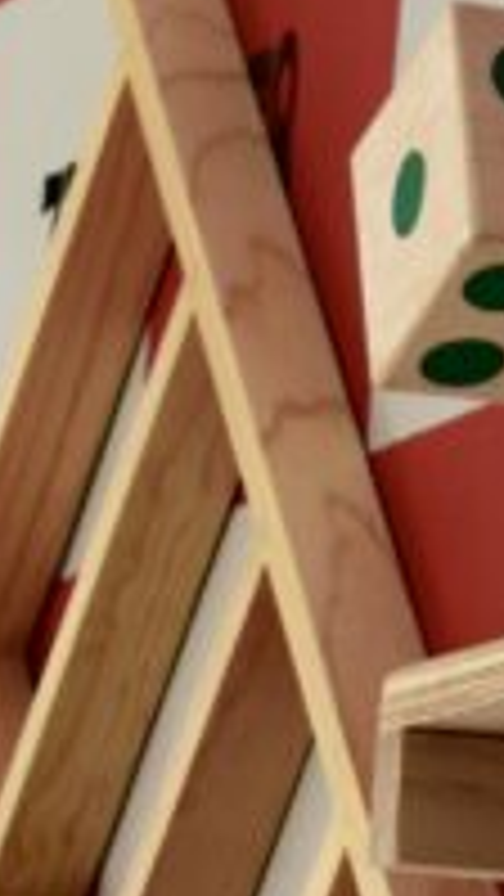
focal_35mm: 291
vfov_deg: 7.3
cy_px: -209
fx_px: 6911
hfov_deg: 4.0
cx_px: 1760
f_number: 8
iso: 400
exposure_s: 1/80
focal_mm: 36
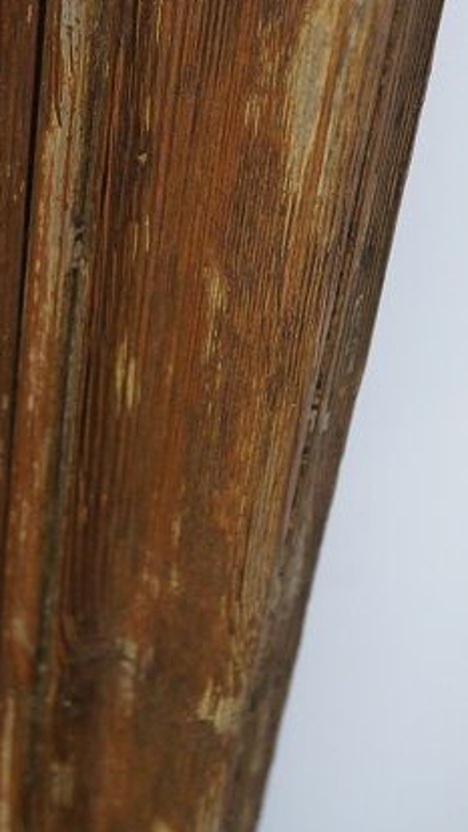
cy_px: 25
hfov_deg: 14.7
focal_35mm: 82
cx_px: 87
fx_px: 1808
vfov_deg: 24.8
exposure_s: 1/60
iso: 1000
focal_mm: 22
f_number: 4
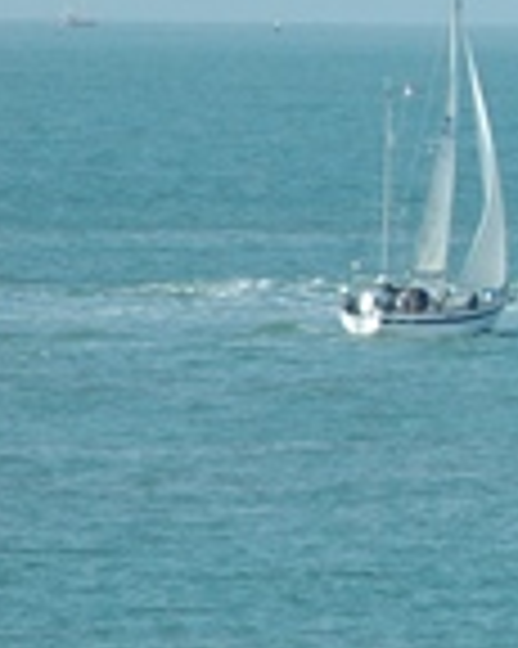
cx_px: 878
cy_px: 212
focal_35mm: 832
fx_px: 15961
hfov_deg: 1.9
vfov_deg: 2.3
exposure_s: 1/800
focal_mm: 190
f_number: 13
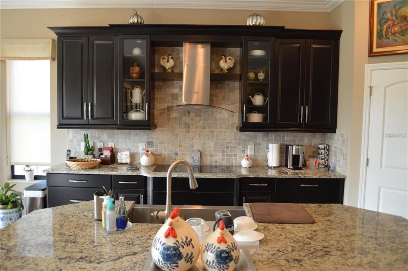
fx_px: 306
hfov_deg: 67.4
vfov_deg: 47.8
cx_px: 204
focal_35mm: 27
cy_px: 136
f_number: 4
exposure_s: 1/60
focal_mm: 18
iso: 400
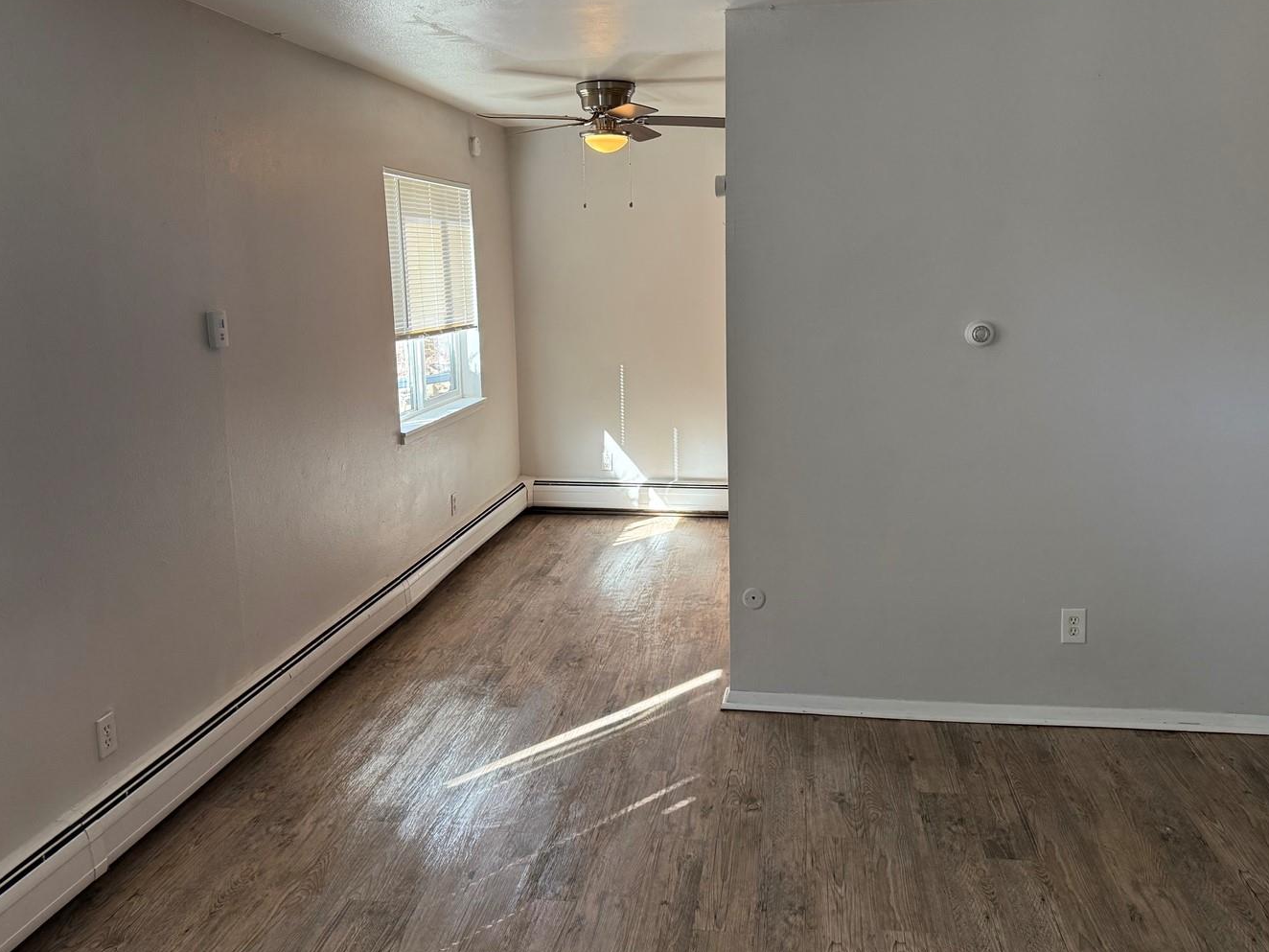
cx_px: 638
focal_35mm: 29
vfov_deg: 48.2
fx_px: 1063
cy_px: 427
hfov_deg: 61.7
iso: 200
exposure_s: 1/191
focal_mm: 6.76
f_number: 1.78
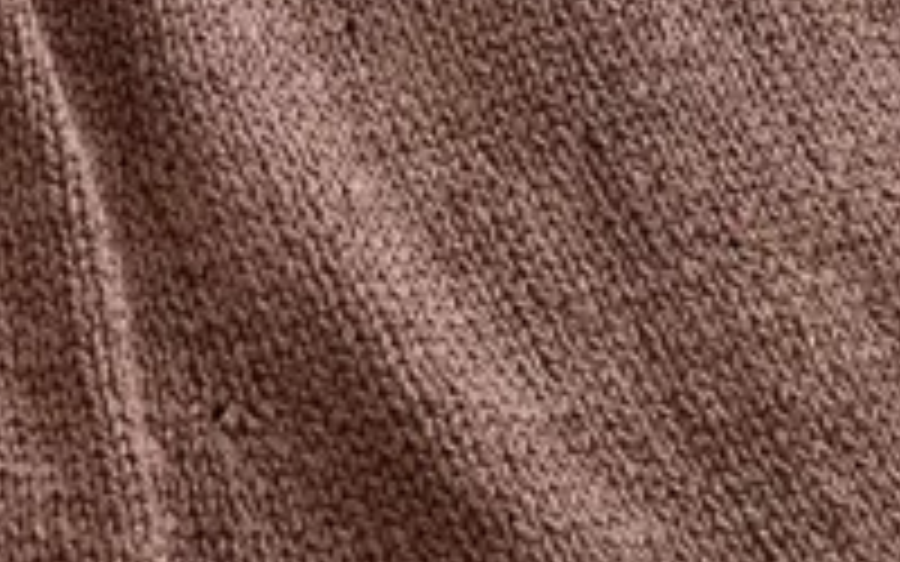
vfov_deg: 10.1
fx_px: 2943
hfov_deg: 15.8
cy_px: -546
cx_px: -513
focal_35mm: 120
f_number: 1.6
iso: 80
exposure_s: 1/121
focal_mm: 5.1
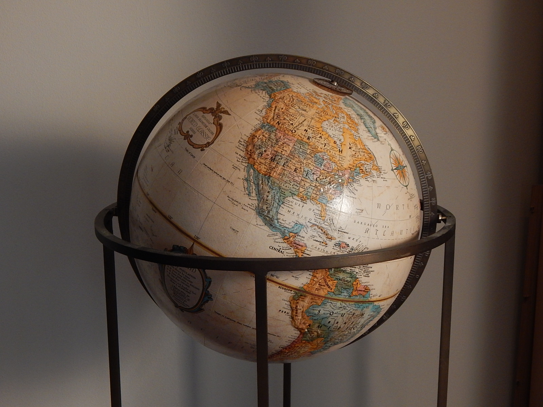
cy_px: 204
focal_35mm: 54
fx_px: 847
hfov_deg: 35.5
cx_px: 272
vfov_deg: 27.0
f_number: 3.8
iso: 360
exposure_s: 1/30
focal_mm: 9.7
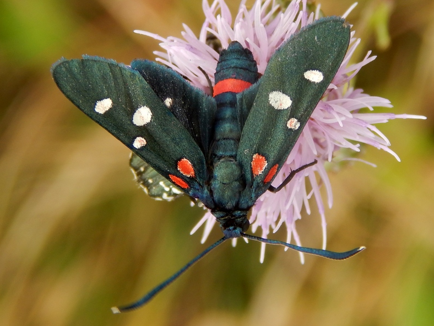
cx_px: 218
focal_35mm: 134
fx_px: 1680
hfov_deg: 14.7
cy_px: 165
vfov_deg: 11.1
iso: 125
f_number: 4.8
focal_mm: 23.4
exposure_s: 1/100
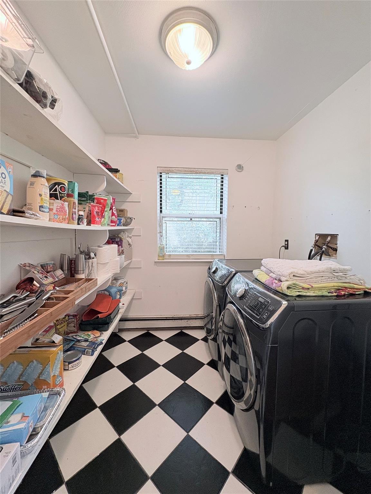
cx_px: 186
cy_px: 247
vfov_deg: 102.1
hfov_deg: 85.7
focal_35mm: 14
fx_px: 200
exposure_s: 1/120
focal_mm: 2.22
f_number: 2.2
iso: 200
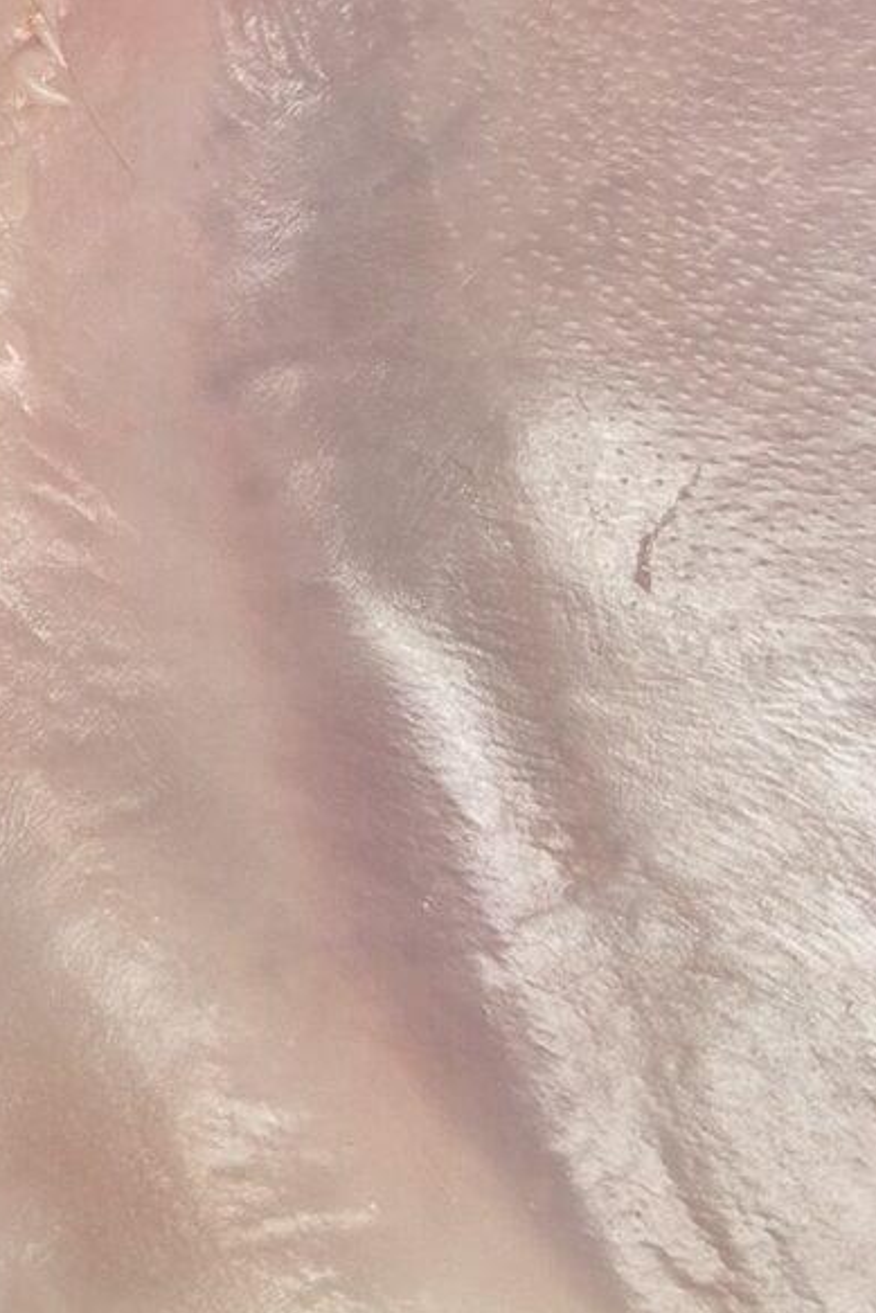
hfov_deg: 15.7
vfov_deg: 23.8
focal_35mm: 84
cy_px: 250
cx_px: -133
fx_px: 3064
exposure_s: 1/180
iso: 200
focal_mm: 5.4
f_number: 1.8
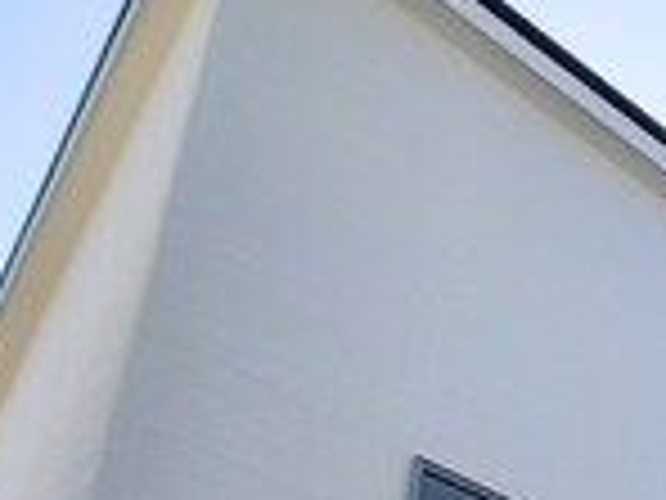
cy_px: 923
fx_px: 1251
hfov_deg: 20.7
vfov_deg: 17.7
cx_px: 1197
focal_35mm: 65
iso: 50
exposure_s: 1/749
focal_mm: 1.6
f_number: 2.4
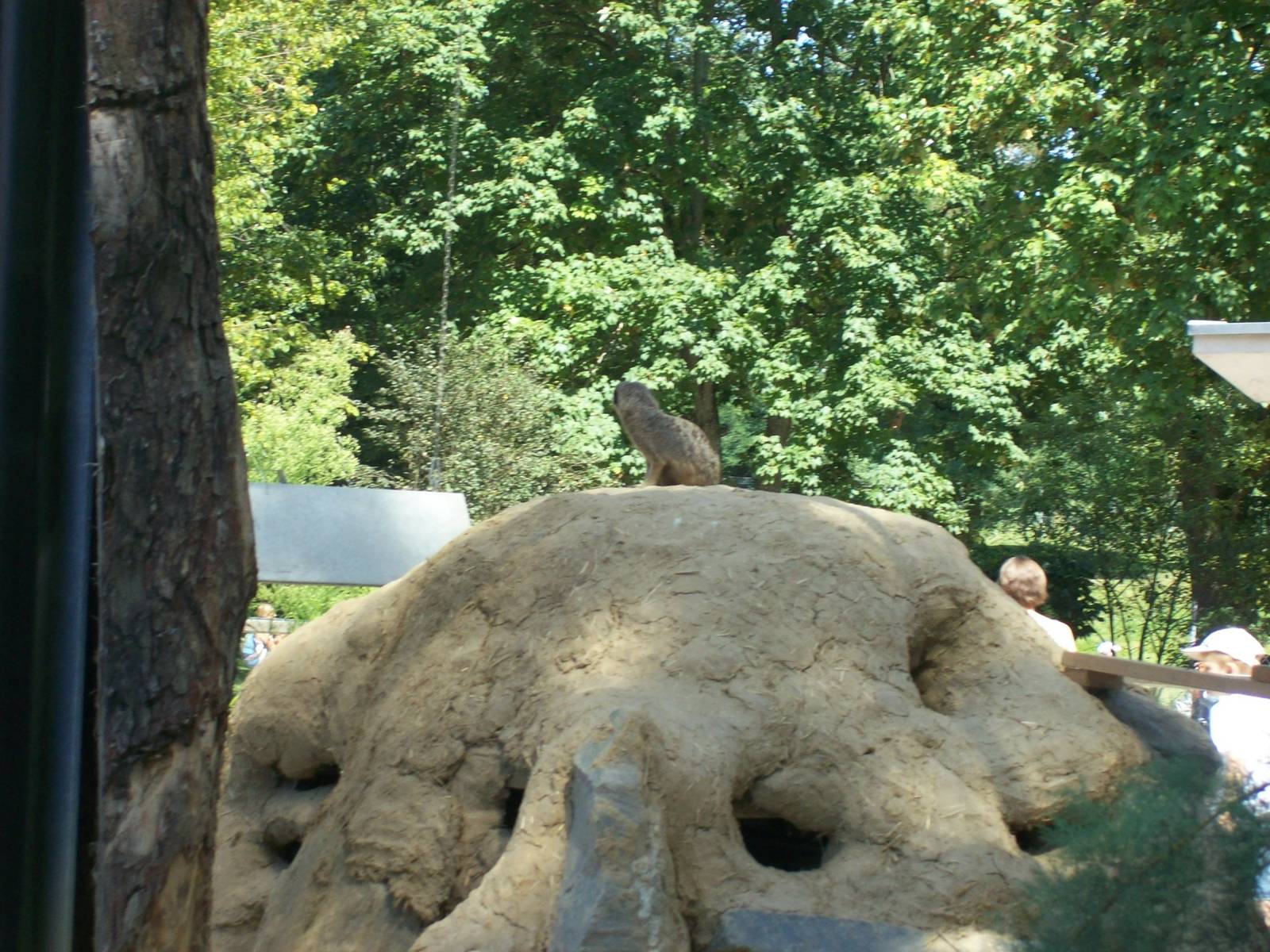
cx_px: 635
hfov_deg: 18.2
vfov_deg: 13.7
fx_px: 3962
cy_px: 476
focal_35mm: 108
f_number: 4.8
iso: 89
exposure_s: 1/128
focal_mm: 18
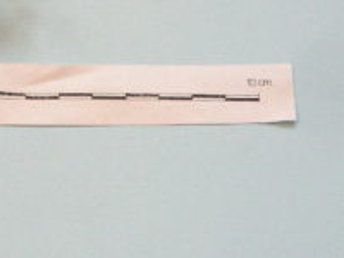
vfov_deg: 3.5
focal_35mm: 430
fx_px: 4273
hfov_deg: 4.6
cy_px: -63
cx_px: 14
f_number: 3.5
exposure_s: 1/260
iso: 400
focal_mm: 28.7
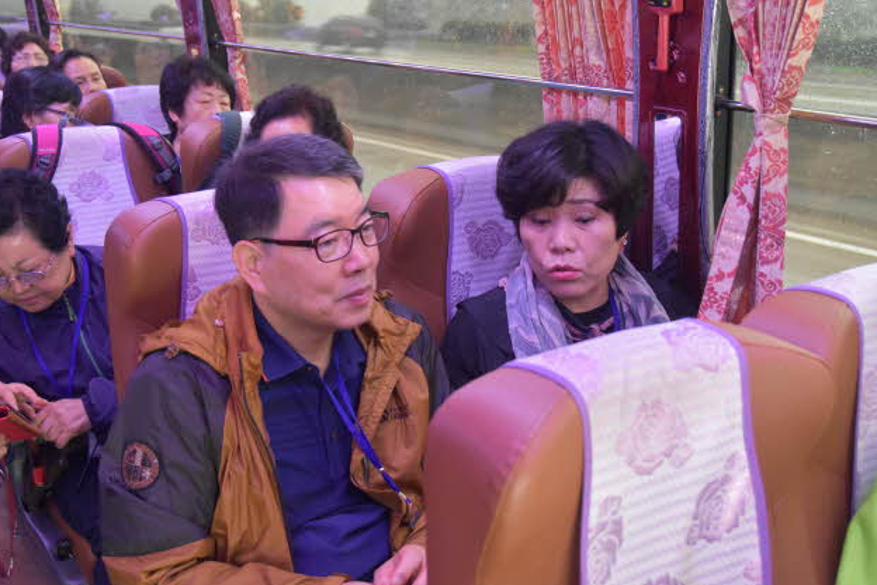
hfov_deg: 46.9
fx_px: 1011
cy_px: 287
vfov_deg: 32.2
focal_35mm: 42
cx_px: 429
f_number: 4
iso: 3200
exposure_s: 1/60
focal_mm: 27
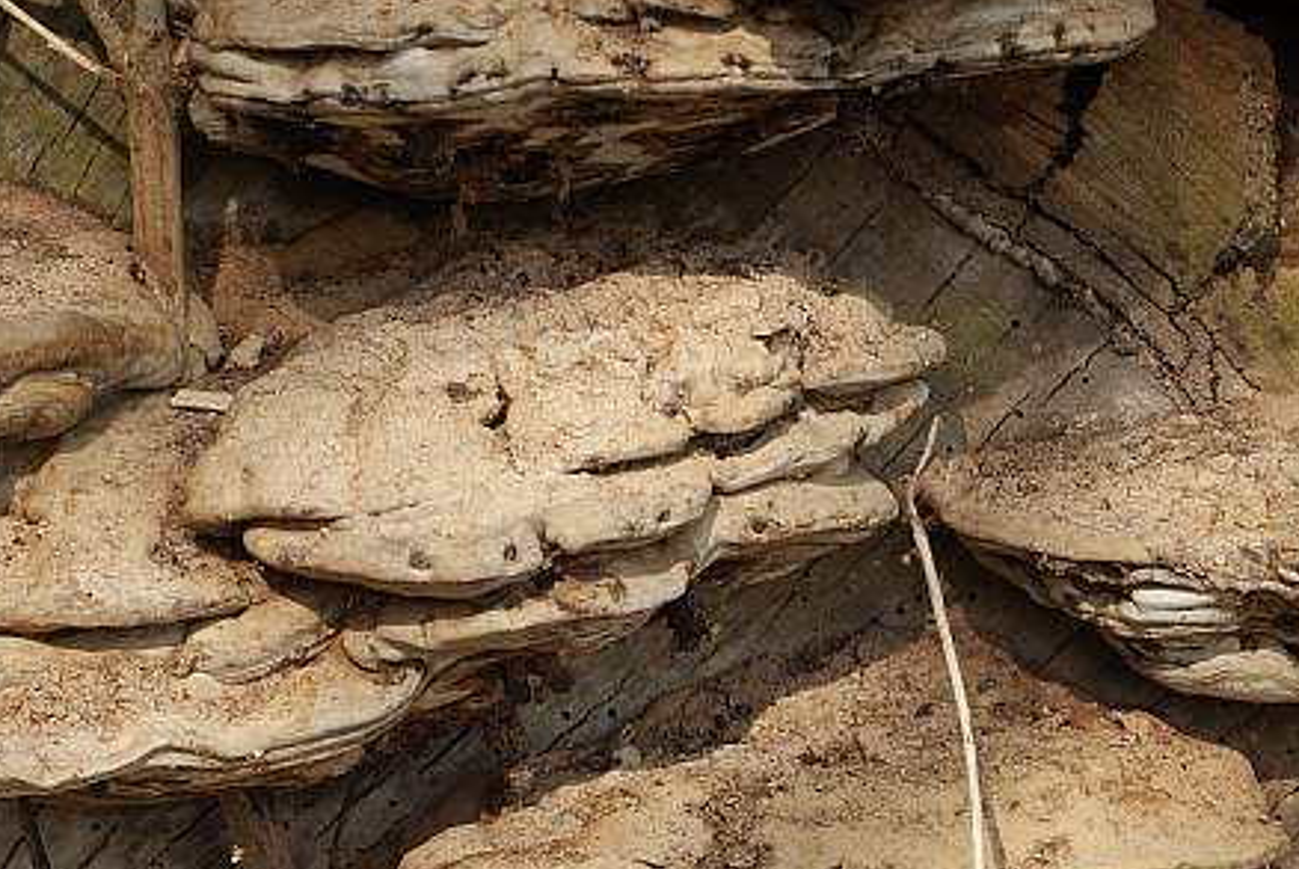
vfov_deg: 8.9
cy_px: 598
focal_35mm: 154
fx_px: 5562
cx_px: 320
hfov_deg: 13.3
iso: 100
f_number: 6.3
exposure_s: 1/200
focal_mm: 50
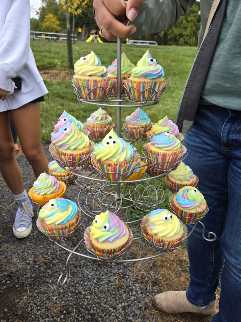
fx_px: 214
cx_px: 120
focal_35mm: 23
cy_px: 161
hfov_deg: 58.9
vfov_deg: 73.9
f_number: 1.8
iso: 25
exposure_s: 1/221
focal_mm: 5.4
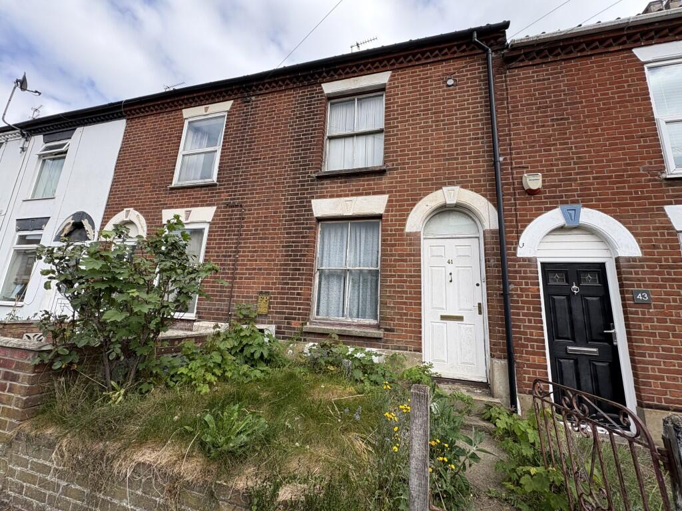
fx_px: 276
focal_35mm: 14
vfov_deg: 85.7
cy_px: 256
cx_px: 341
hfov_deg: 102.1
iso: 50
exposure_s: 1/921
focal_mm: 2.22
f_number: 2.2
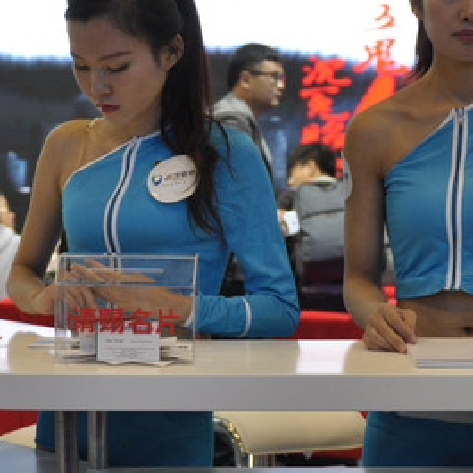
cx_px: 268
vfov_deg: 14.6
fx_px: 1844
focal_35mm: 119
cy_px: 336
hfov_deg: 14.6
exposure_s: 1/160
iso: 500
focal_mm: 31
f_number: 2.8
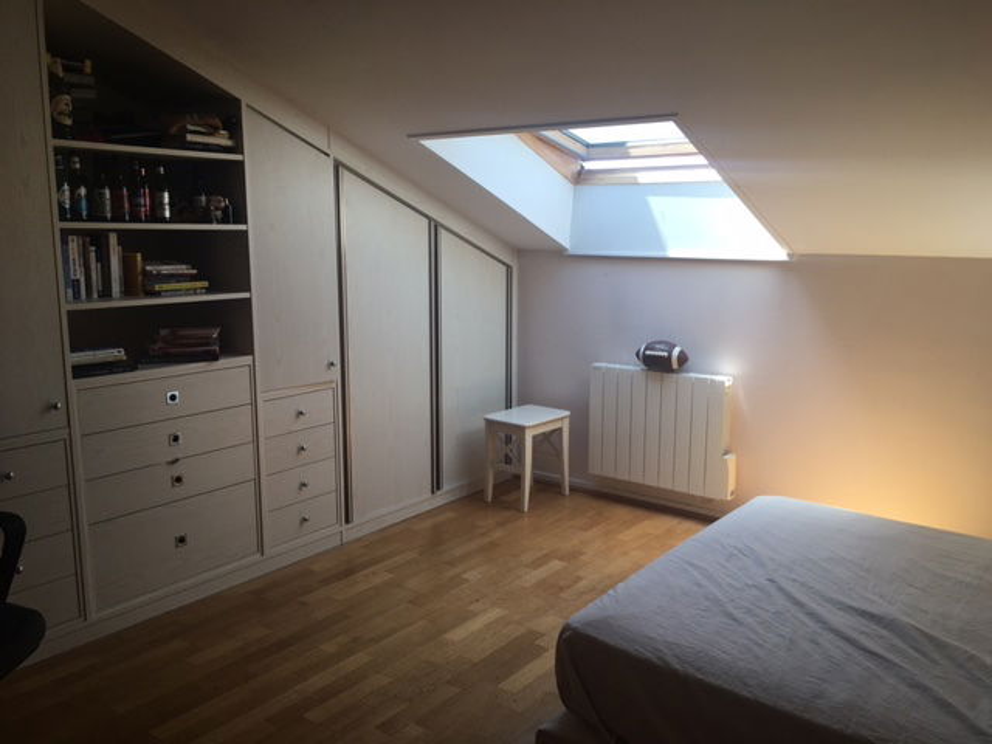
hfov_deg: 61.7
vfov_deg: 48.2
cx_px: 496
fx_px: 831
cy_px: 372
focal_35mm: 29
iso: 25
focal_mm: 4.15
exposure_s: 1/100
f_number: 2.2
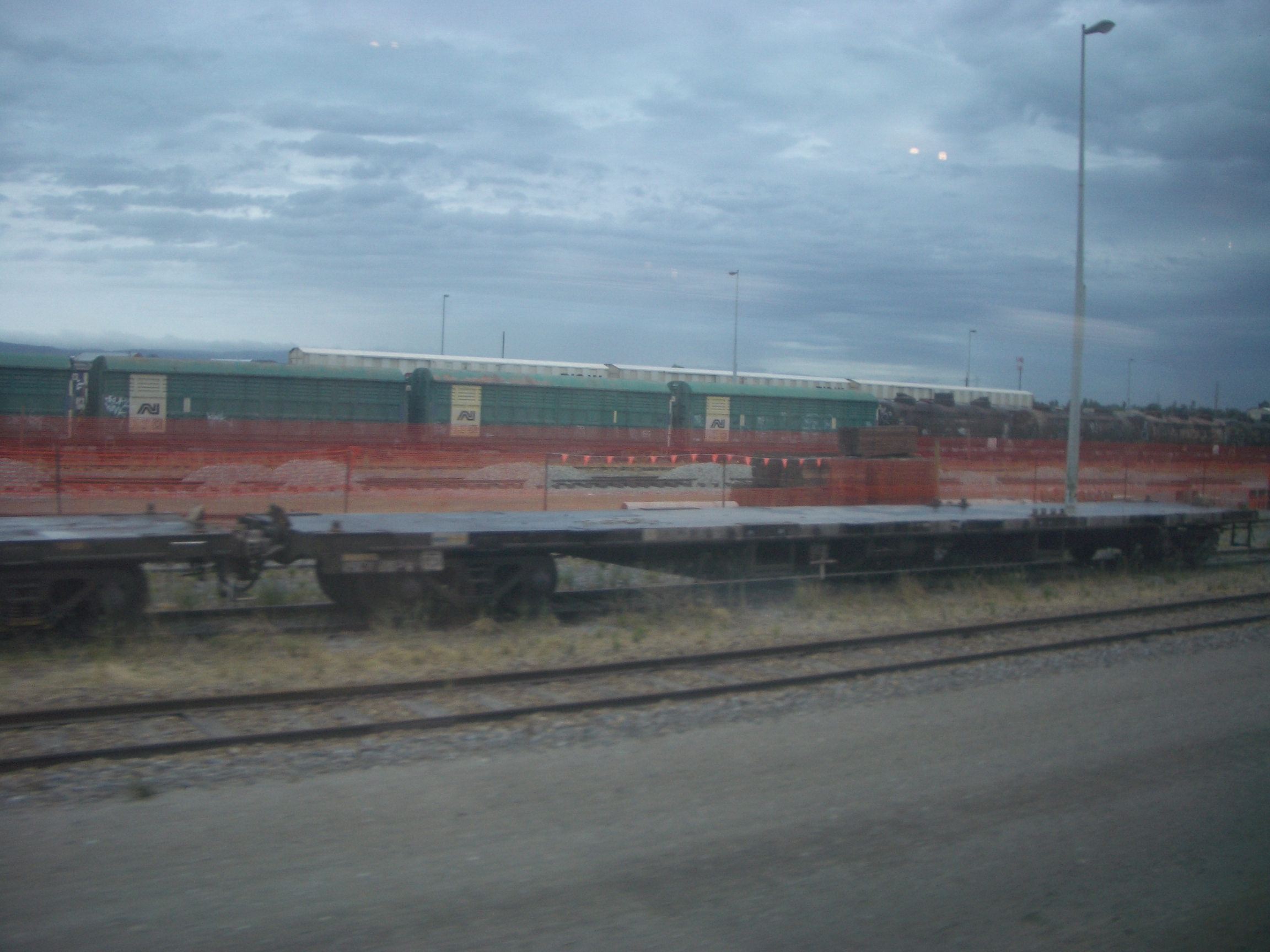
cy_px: 476
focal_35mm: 35
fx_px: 1284
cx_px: 635
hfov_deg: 52.6
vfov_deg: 40.7
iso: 50
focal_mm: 5.8
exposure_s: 1/320
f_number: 2.6
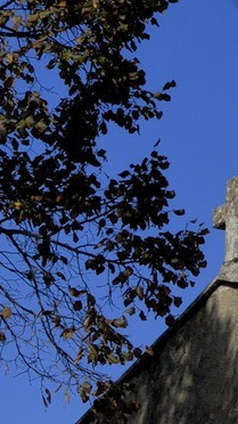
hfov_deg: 6.2
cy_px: -215
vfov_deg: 11.0
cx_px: 509
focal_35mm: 189
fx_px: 2122
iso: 100
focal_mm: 28
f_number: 15
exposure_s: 1/160
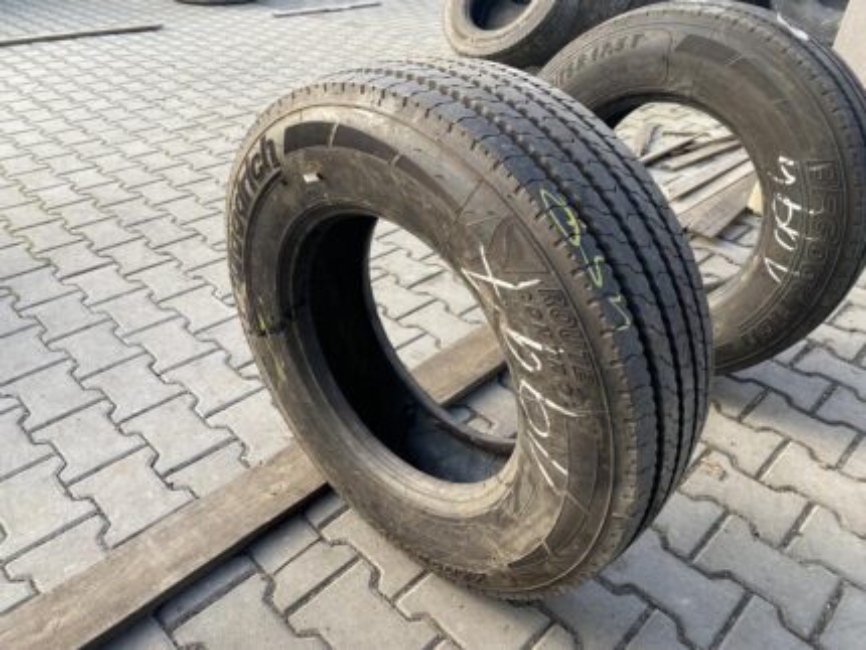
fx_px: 651
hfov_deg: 67.3
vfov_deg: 53.1
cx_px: 433
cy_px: 325
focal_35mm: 26
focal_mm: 4.25
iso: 40
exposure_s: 1/122
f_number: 1.8
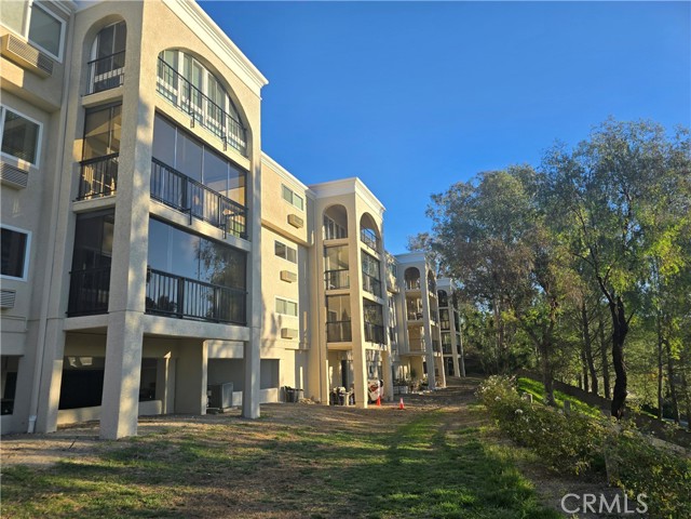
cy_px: 260
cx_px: 346
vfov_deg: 58.9
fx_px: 459
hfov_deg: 73.9
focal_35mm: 23
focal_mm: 6.3
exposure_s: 1/574
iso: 12
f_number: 1.7
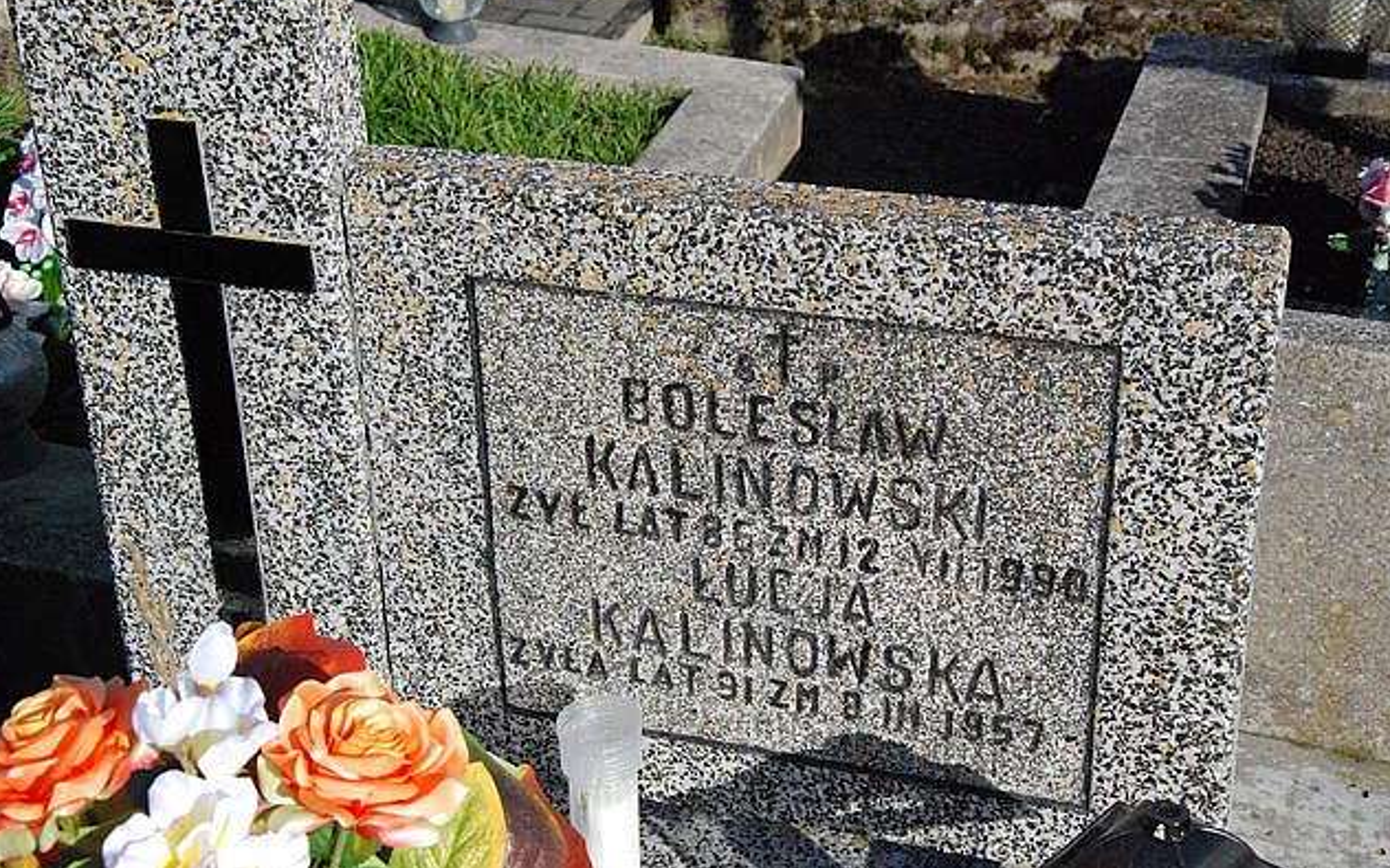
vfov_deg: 21.0
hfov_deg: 33.0
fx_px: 2349
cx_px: 693
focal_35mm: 62
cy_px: 404
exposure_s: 1/4000
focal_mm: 40
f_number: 9
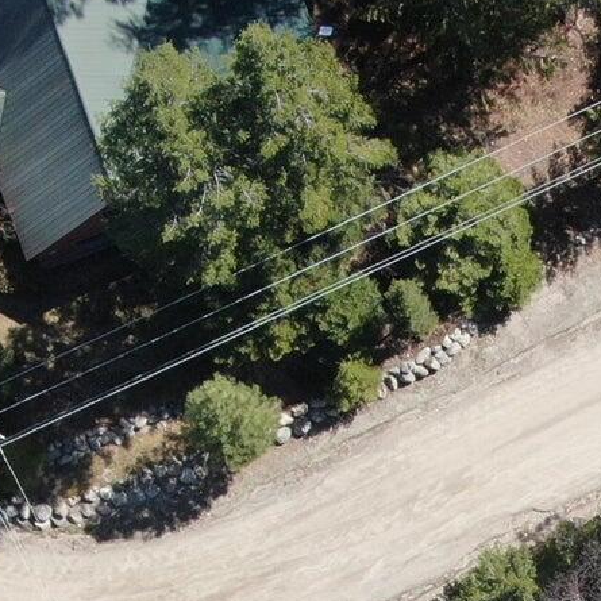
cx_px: 602
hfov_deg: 12.0
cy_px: 824
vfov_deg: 11.7
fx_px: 2829
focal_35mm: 144
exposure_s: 1/640
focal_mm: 5.82
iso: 100
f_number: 3.2
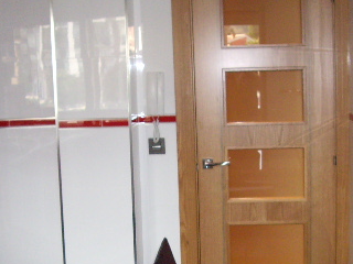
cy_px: 190
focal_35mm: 76
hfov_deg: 25.7
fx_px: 775
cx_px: 168
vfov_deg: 19.3
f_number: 2.7
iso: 200
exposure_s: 1/40
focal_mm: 6.2
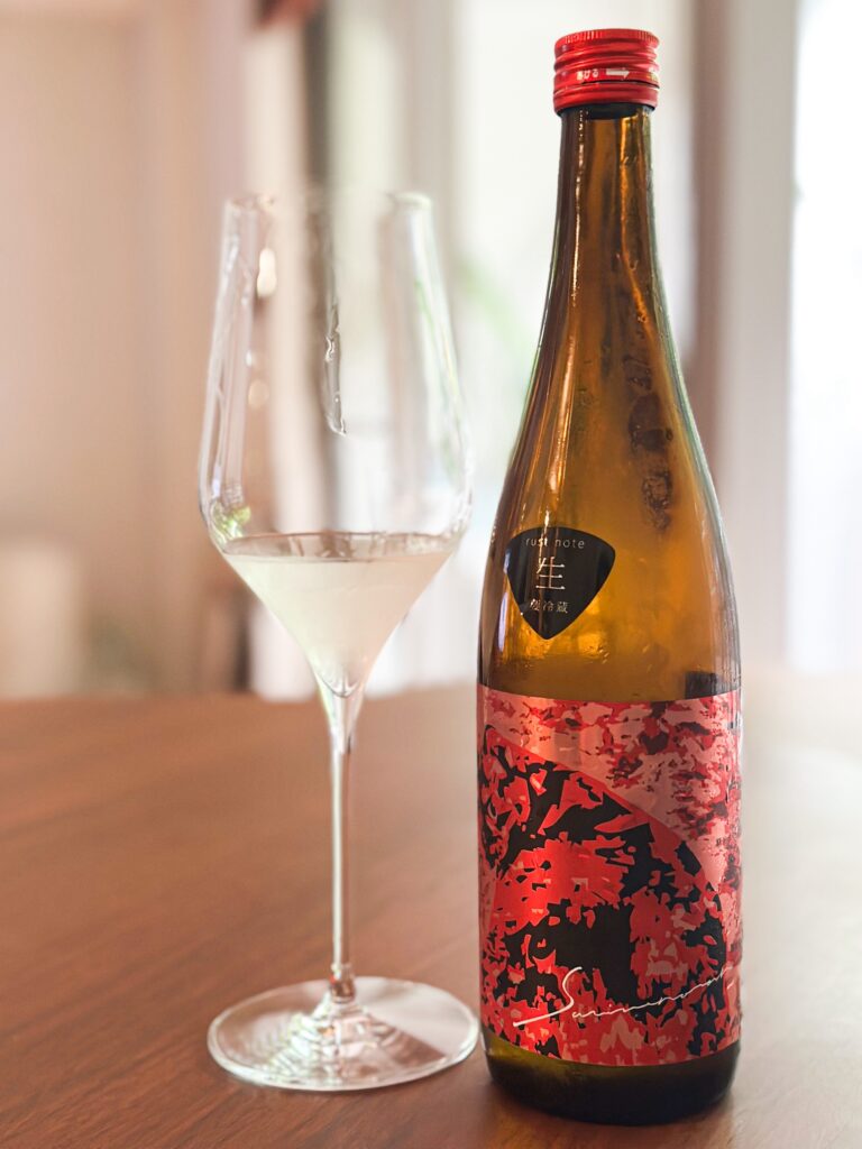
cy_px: 574
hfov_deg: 30.3
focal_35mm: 48
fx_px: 1594
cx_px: 431
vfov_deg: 39.7
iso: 400
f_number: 1.8
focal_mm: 6.86
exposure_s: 1/40
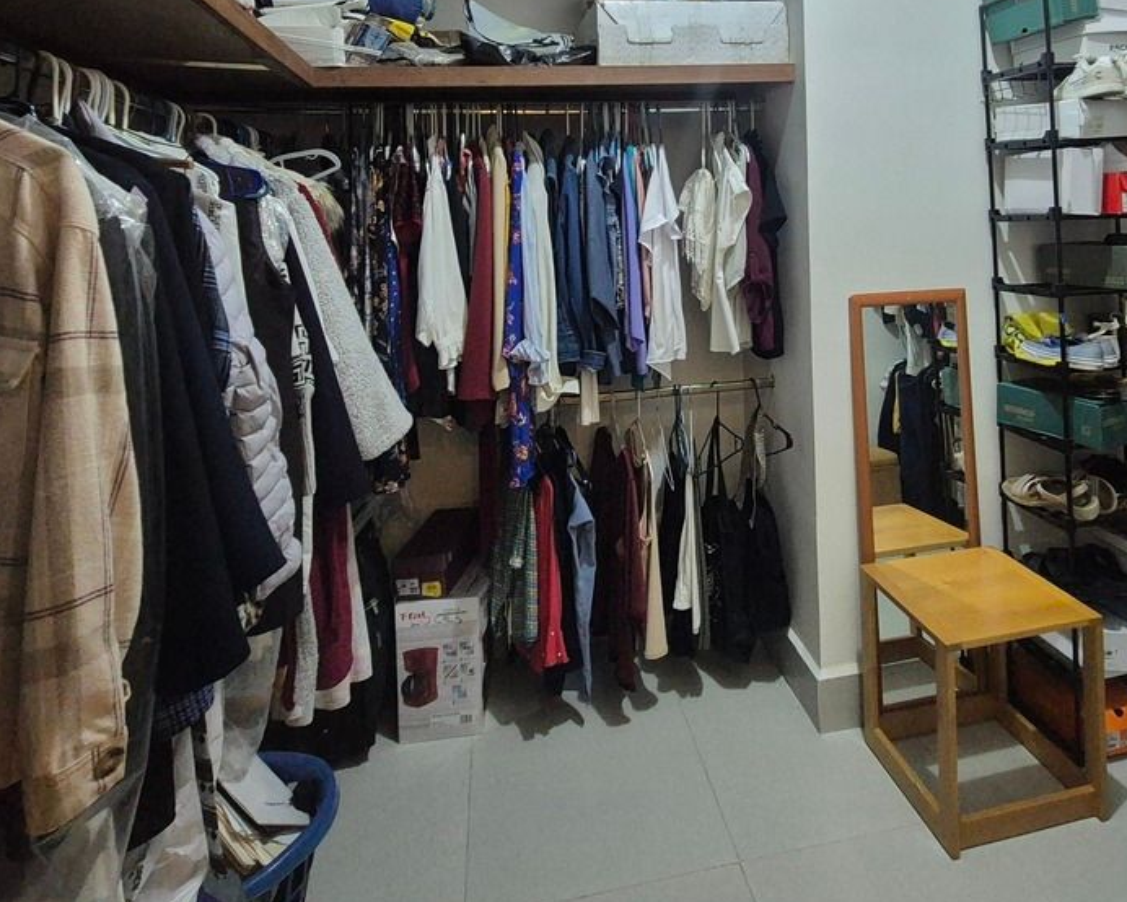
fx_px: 734
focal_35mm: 22
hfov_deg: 74.1
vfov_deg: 58.9
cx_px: 684
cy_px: 197
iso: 1000
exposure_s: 1/60
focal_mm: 2.2
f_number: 2.2
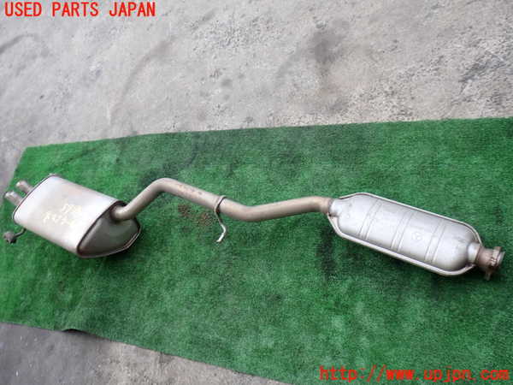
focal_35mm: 30
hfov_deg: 60.0
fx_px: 445
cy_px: 192
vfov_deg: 46.8
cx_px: 256
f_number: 2.3
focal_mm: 5.4
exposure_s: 1/40
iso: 200
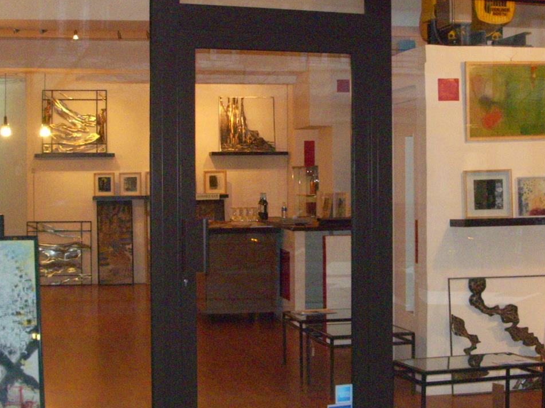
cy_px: 159
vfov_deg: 21.3
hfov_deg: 28.2
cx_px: 266
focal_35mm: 69
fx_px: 1086
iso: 400
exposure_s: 1/50
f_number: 2.8
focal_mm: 6.8
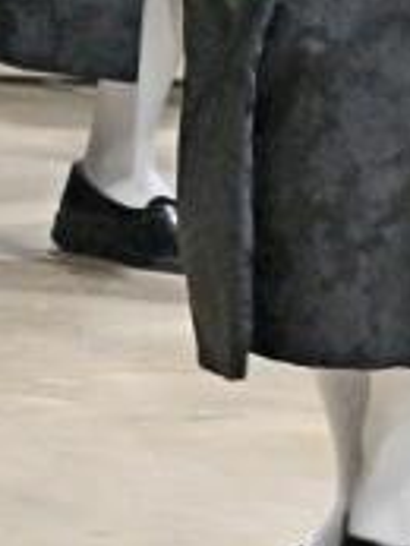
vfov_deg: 3.8
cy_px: -533
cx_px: 643
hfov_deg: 2.9
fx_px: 8091
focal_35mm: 513
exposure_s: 1/250
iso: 2000
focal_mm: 60
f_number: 4
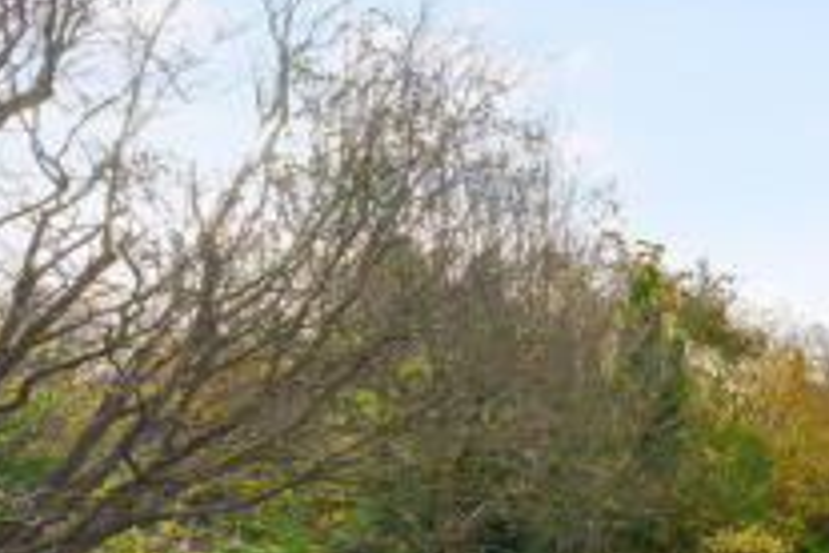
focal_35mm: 39
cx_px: 925
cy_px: 451
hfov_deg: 39.7
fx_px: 898
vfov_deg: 33.1
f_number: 7.1
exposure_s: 1/320
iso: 640
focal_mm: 17
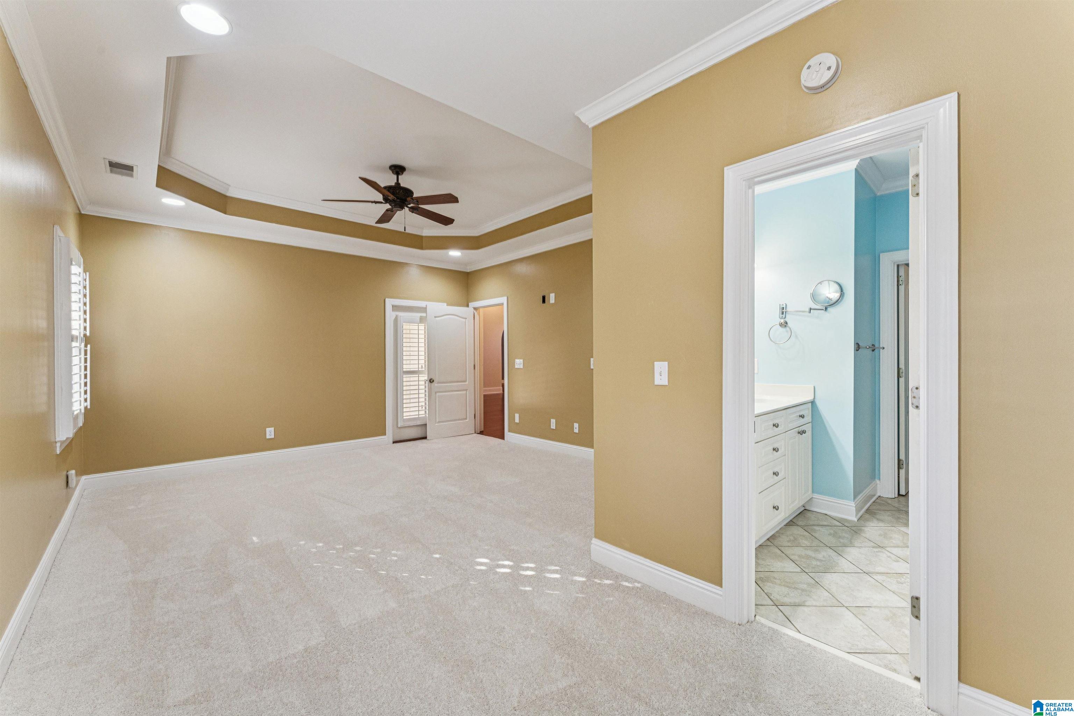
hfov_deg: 104.3
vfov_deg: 81.2
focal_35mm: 14
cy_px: 358
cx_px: 537
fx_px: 418
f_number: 11
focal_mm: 14
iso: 800
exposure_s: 1/15
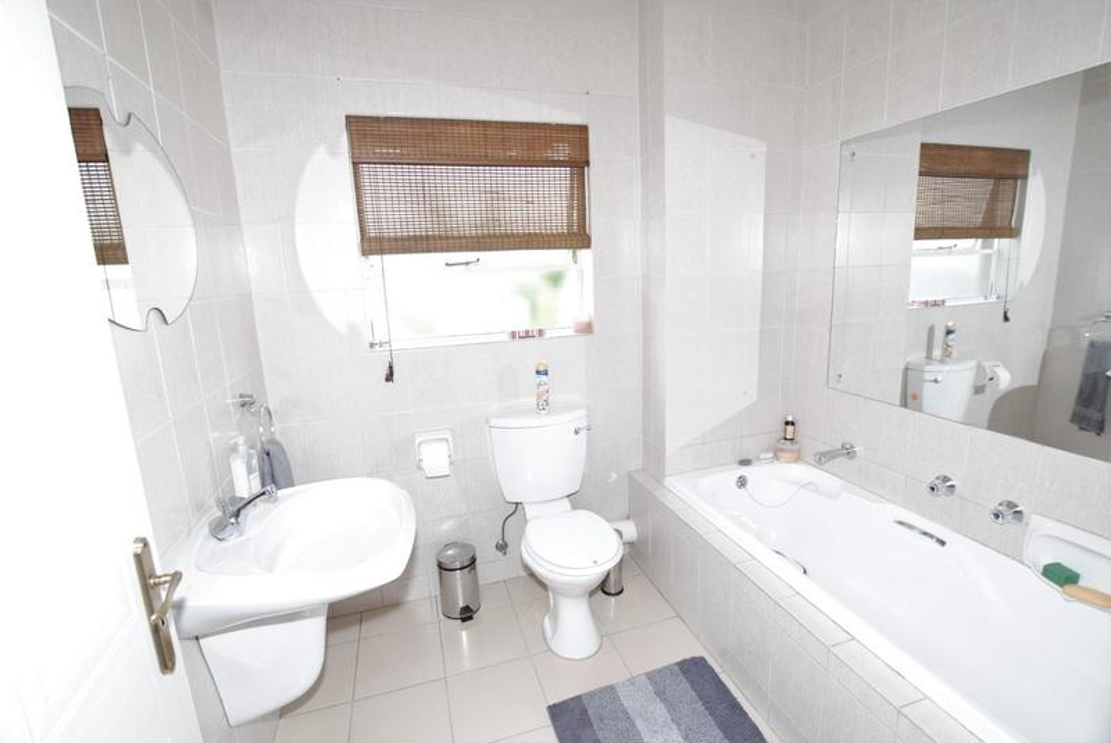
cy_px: 372
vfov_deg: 72.2
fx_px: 510
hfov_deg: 94.9
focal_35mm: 16
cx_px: 556
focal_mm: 11
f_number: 4
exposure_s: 1/60
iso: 200
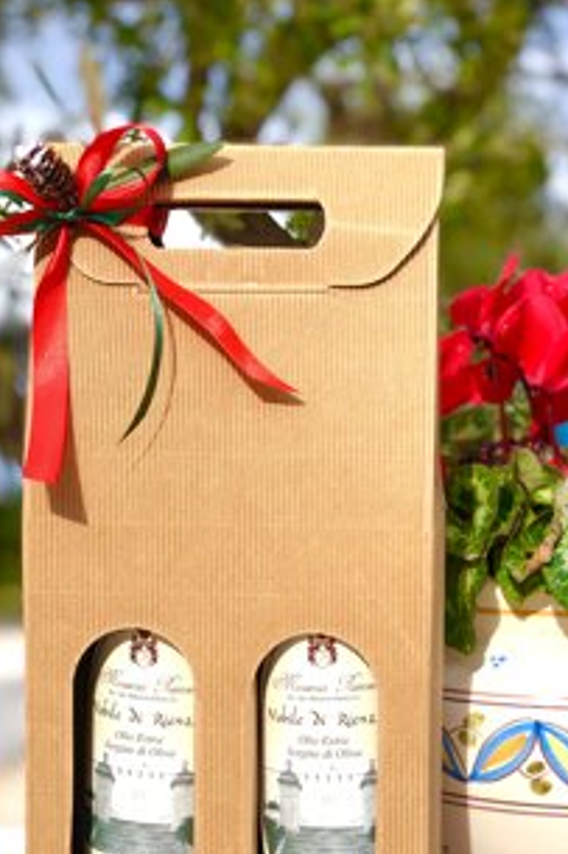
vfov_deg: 28.4
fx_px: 1682
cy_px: 487
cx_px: 319
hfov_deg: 19.2
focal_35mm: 71
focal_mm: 6
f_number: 2.4
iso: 16
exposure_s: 1/991
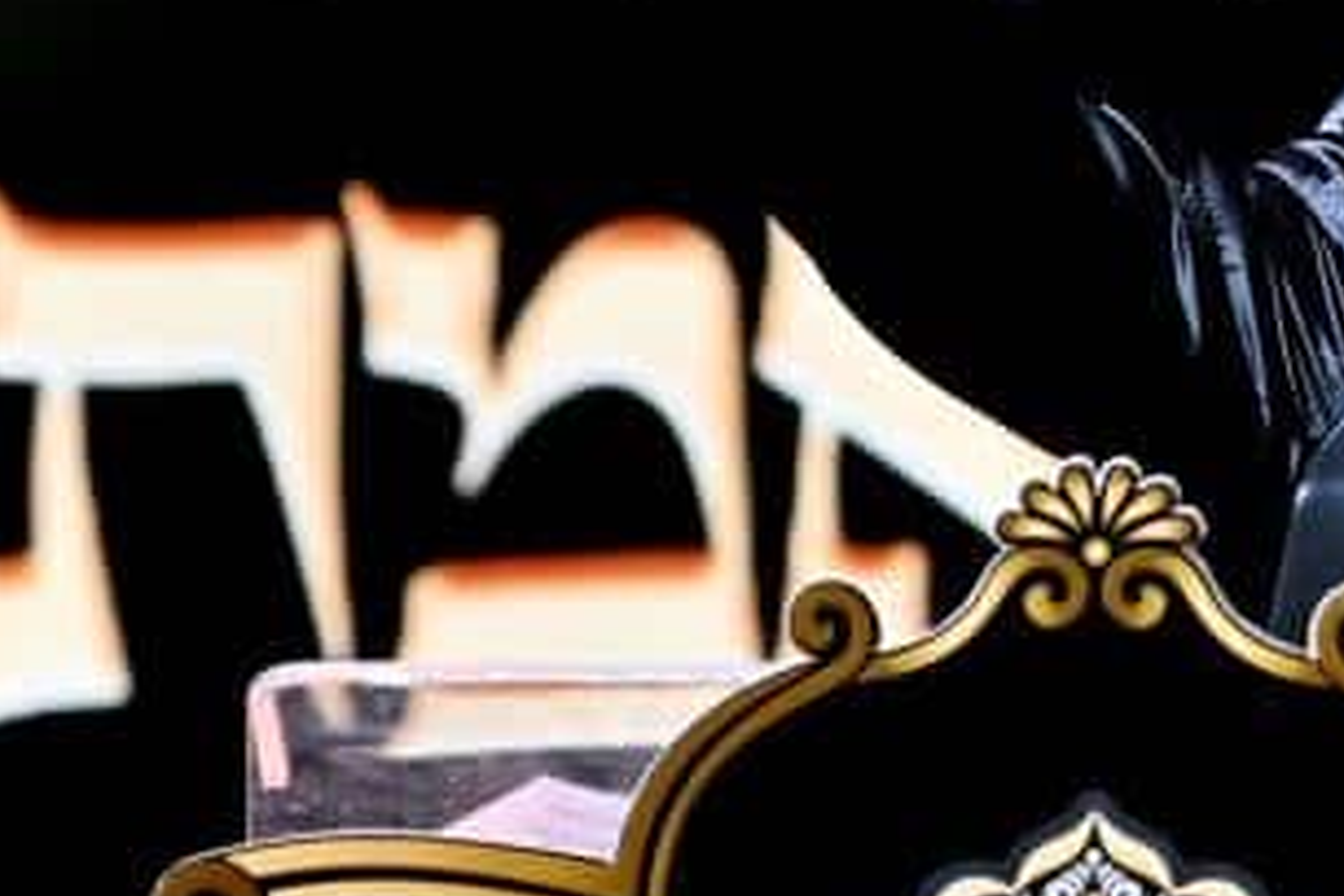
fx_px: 22473
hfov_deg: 3.4
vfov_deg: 2.3
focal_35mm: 602
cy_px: 413
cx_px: 1673
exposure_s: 1/200
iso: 320
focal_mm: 120
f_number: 4
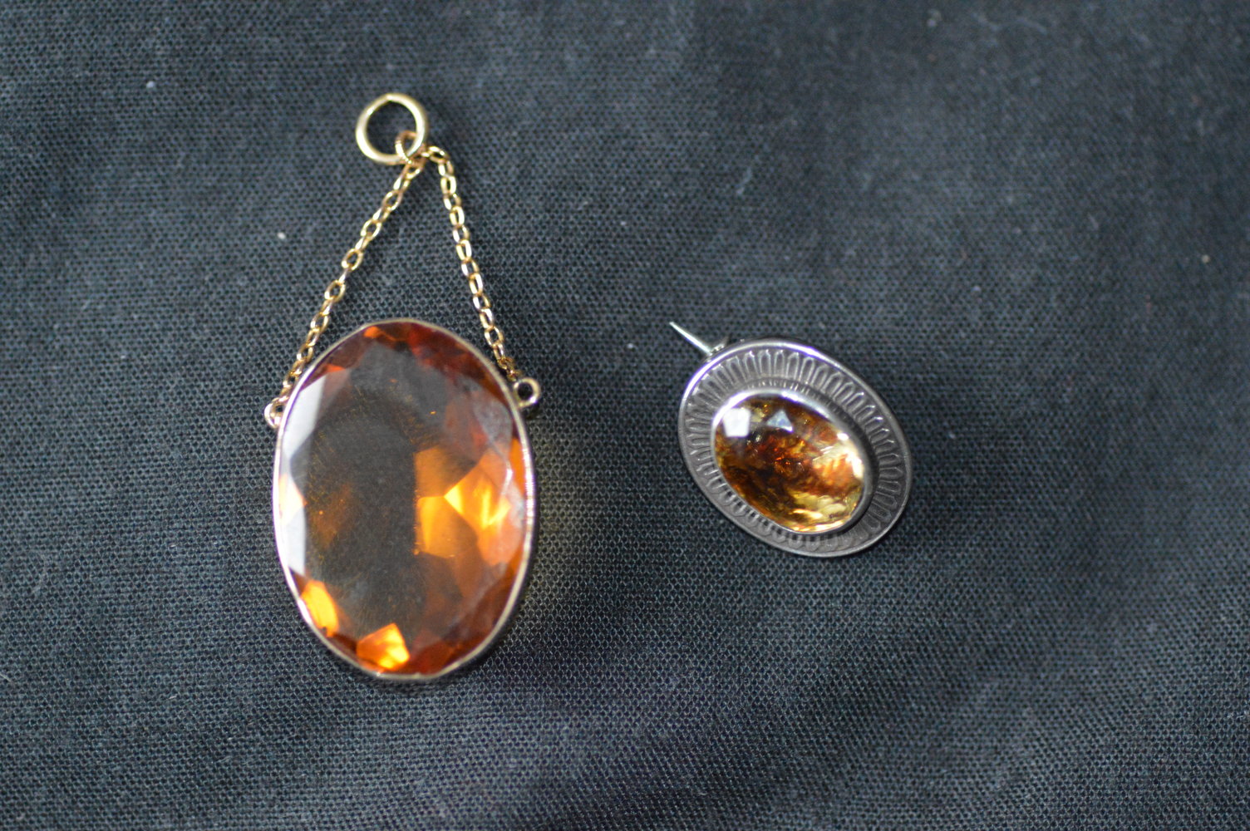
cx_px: 625
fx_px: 5204
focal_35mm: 150
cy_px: 416
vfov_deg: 9.1
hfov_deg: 13.7
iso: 3200
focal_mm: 100
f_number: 3.5
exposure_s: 1/60
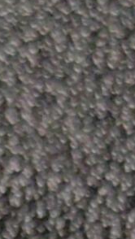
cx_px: -132
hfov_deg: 4.1
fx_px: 1859
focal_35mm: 293
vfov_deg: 6.7
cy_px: 722
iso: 50
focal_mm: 5.75
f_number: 2
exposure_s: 1/248
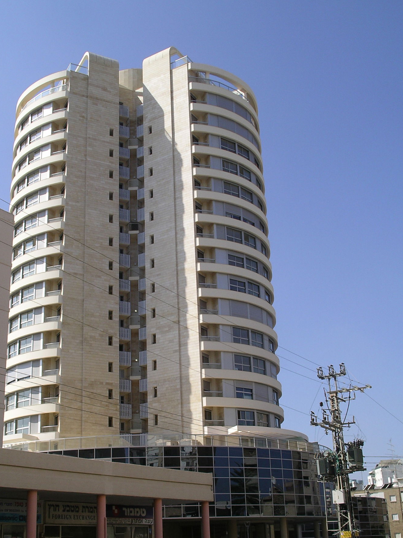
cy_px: 296
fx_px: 667
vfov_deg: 43.8
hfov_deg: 33.6
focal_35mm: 43
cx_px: 187
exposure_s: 1/464
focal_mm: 7.8
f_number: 5.6
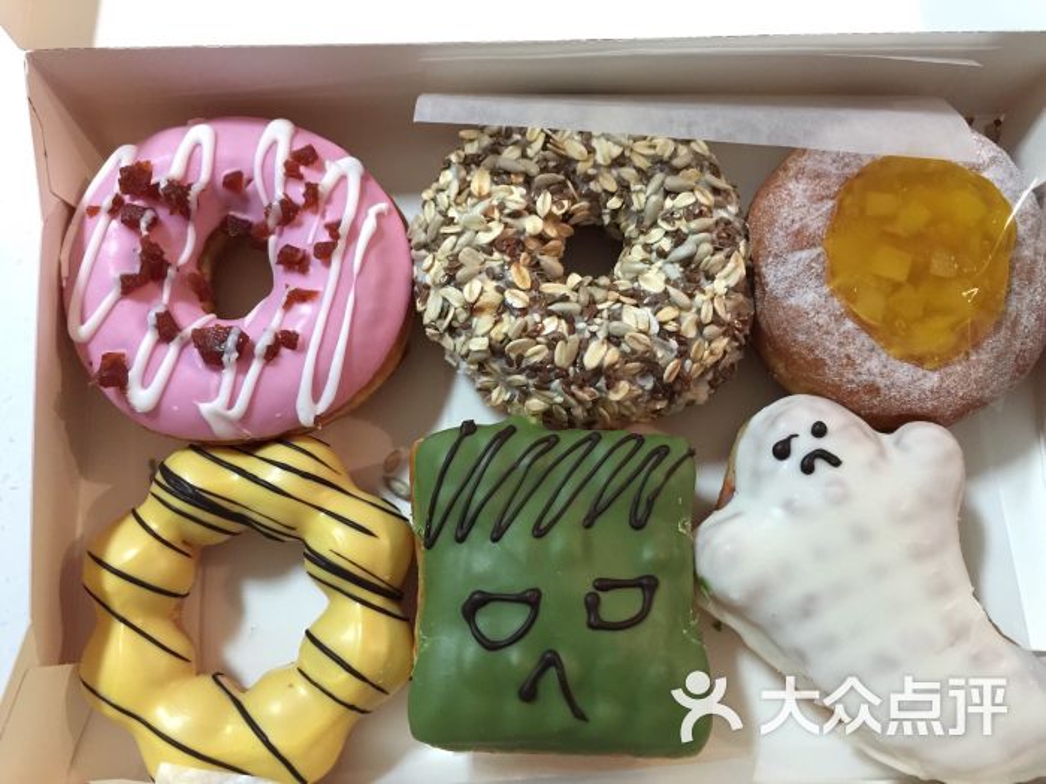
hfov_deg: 61.7
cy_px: 392
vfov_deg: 48.2
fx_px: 876
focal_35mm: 29
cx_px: 523
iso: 160
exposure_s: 1/8
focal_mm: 4.15
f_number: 2.2
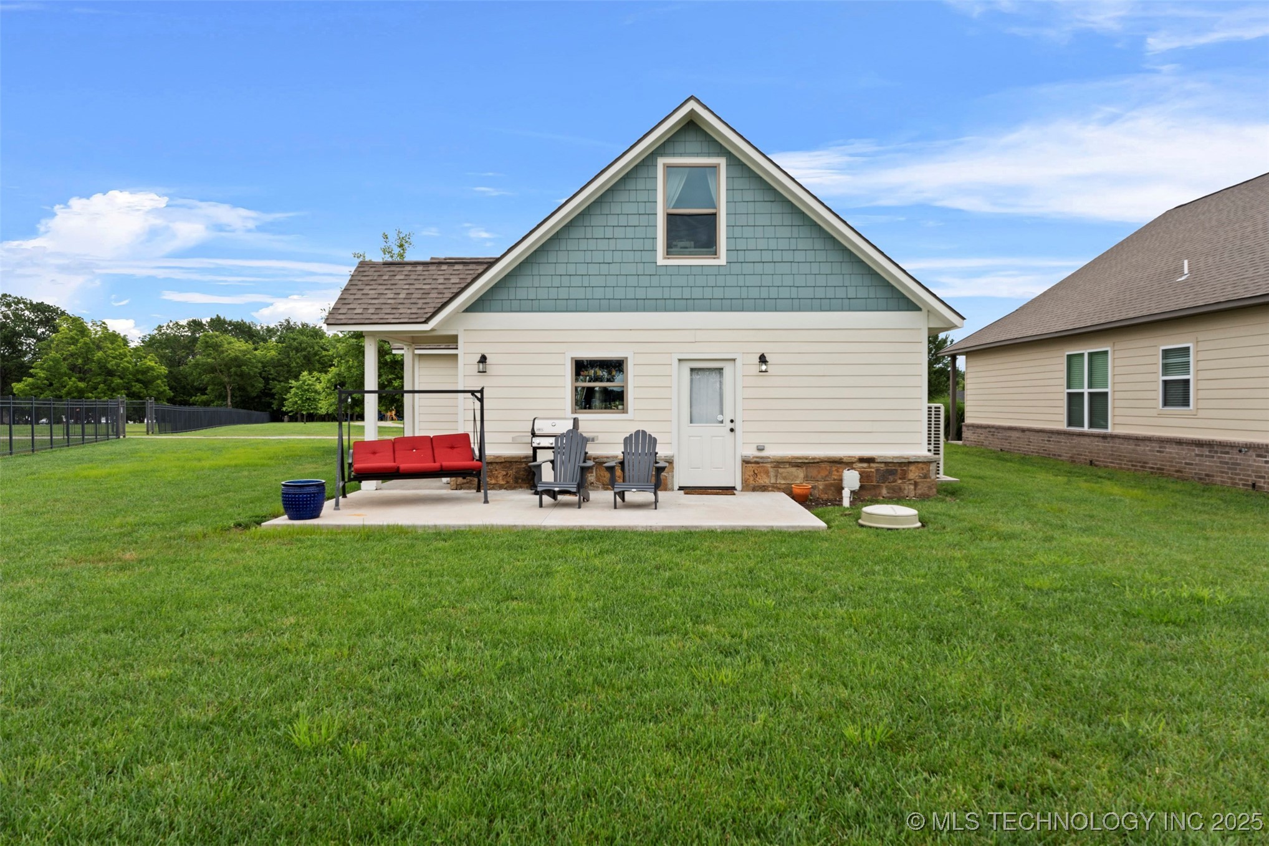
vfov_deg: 60.0
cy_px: 423
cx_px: 634
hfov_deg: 81.8
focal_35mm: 21
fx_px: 733
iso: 250
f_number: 8
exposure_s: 1/250
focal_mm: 20.8
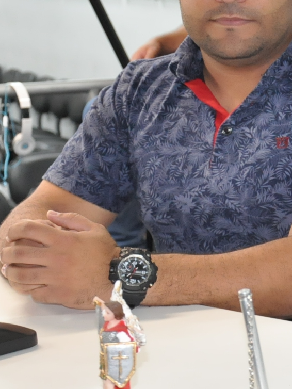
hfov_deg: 10.0
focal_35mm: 143
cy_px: 141
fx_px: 1612
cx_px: 456
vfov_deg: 13.7
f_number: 5
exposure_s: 1/60
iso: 2000
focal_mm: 35
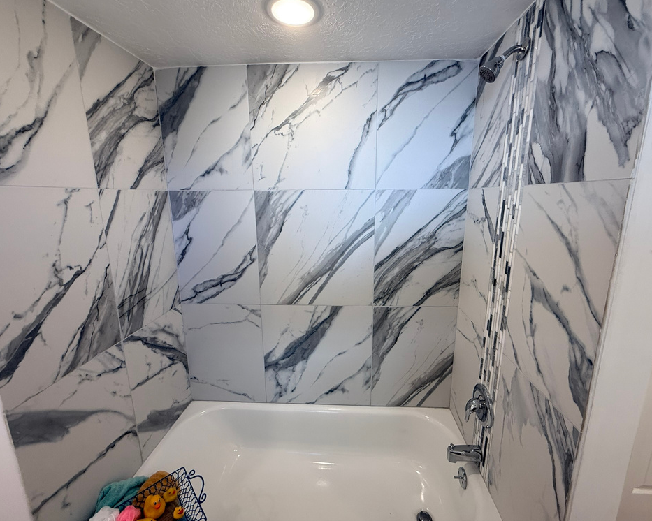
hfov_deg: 96.8
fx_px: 289
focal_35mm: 15
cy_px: 255
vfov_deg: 84.0
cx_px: 338
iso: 80
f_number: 2.2
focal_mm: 2.22
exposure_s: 1/120
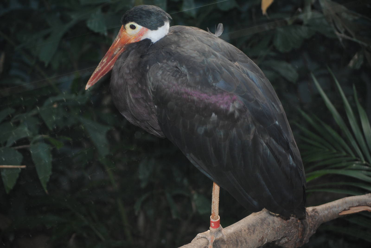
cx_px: 186
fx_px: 1114
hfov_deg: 18.9
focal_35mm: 108
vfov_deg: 12.7
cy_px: 124
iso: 200
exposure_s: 1/60
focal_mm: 72
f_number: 4.2
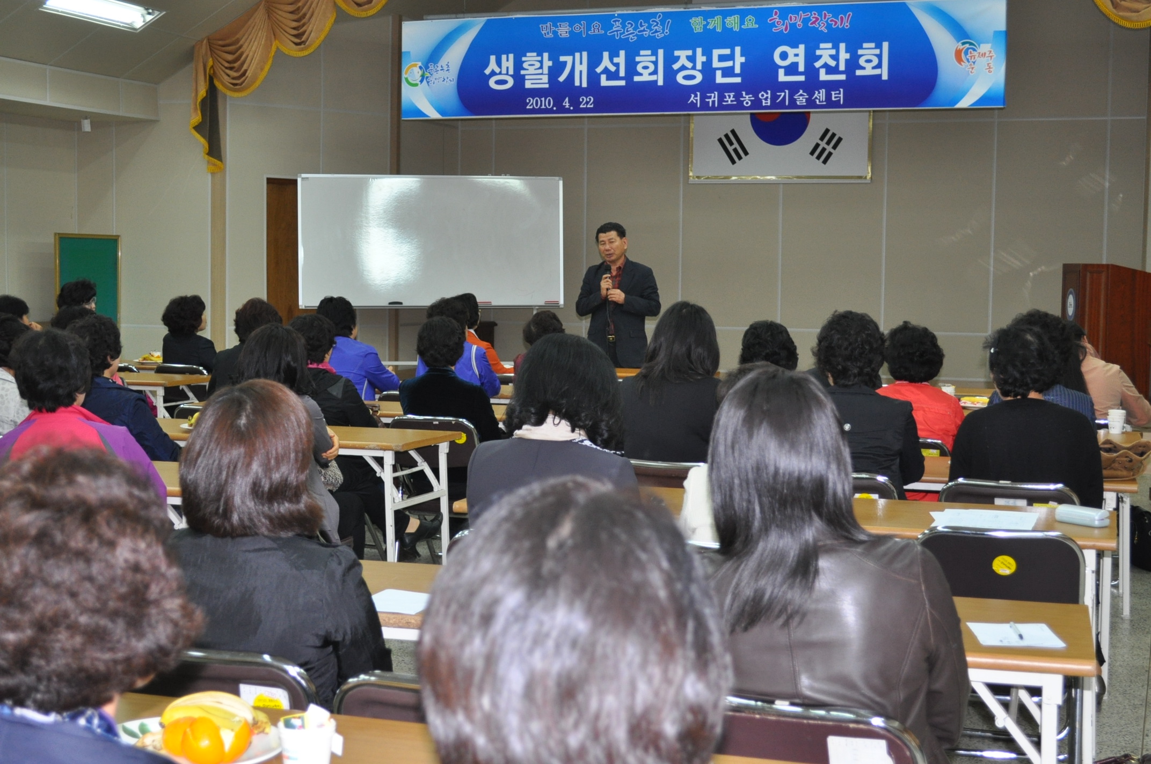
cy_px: 382
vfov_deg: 25.7
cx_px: 576
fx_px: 1676
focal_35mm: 52
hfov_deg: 37.9
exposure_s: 1/60
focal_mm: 35
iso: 800
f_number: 5
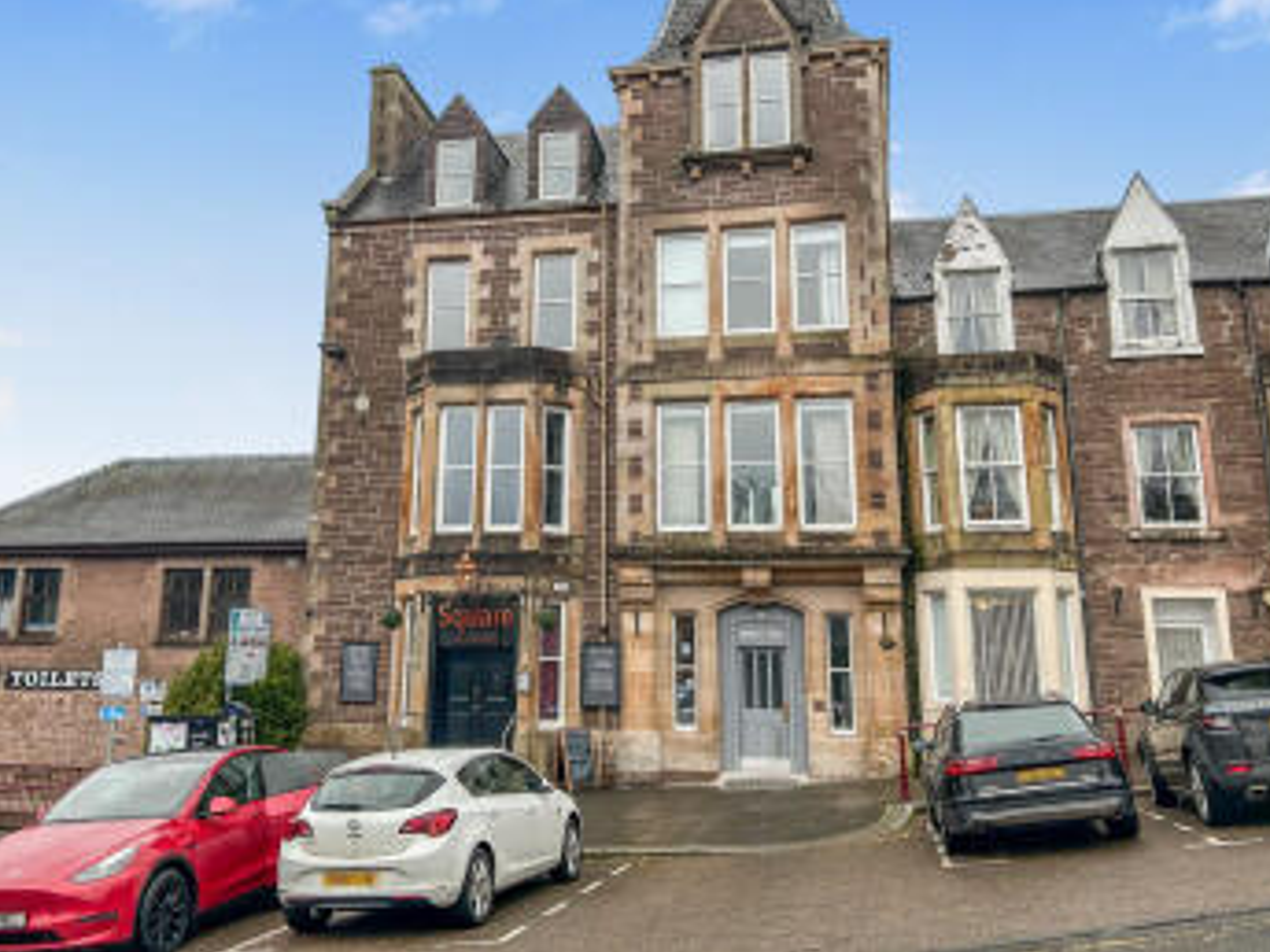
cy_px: 371
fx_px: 1174
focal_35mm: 32
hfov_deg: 56.8
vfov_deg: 43.9
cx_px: 596
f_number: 1.5
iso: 50
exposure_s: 1/500
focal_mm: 5.7
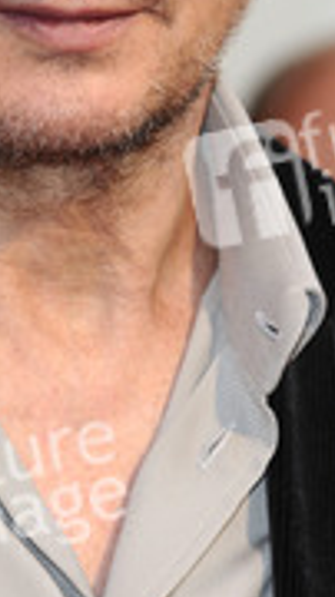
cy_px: 3
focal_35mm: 454
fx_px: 7183
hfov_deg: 2.7
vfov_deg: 4.8
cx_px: 55
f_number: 4
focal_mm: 130
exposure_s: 1/200
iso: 320
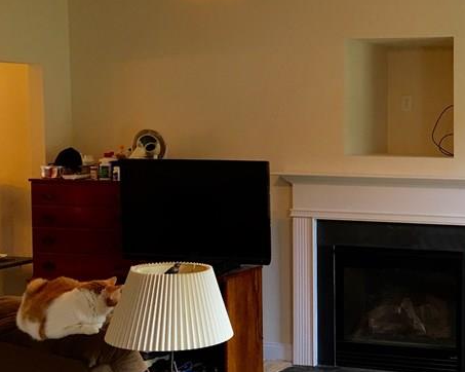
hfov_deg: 27.4
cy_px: 194
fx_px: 880
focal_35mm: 64
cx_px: 492
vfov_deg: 23.8
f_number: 2.2
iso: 25
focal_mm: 4.15
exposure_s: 1/15
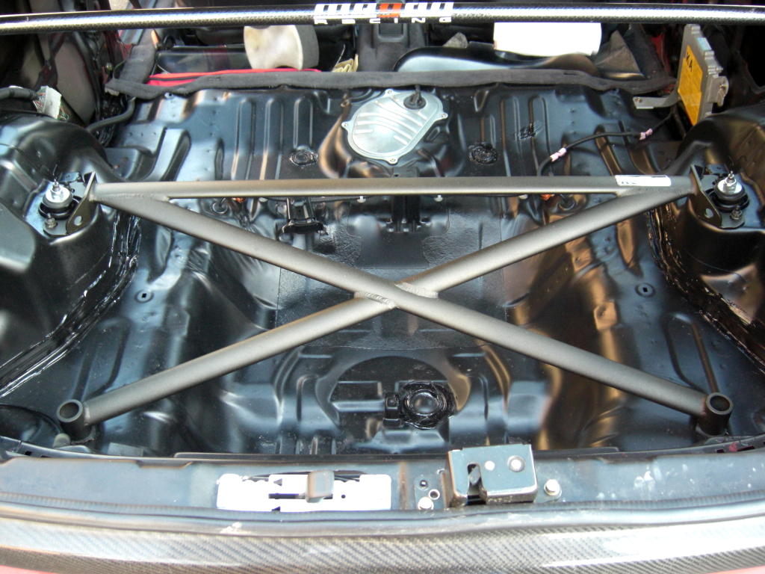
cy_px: 287
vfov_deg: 37.7
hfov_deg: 49.0
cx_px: 382
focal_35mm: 38
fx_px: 840
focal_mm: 7.9
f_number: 2.8
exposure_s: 1/50
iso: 400
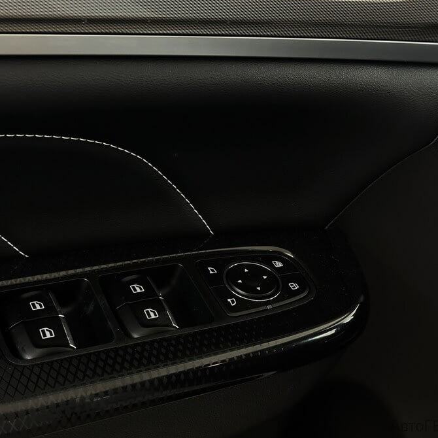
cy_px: 218
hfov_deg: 30.0
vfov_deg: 30.0
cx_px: 200
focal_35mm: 57
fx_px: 816
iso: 320
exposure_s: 1/33
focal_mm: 6.86
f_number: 1.78
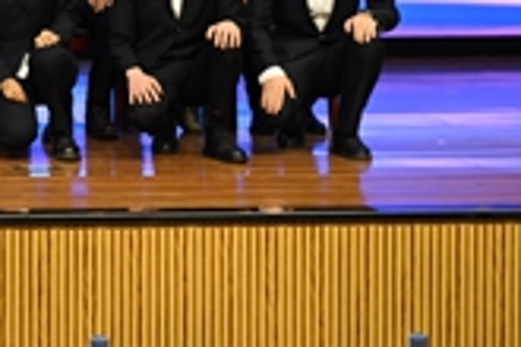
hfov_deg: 14.0
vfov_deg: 9.8
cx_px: -256
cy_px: -44
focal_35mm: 138
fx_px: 1997
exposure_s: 1/50
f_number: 6.3
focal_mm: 38
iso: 640
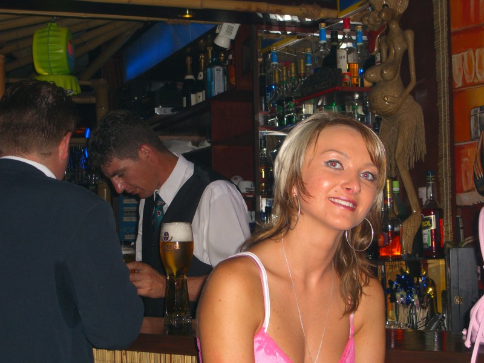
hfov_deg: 28.6
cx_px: 242
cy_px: 182
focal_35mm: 68
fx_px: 951
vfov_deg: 21.6
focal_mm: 14.2
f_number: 4
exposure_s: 1/60
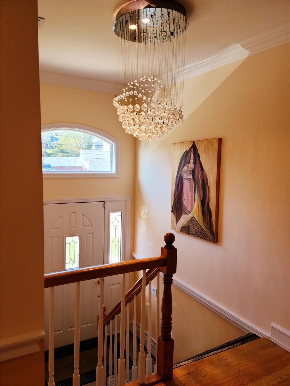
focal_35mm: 28
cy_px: 193
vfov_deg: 63.4
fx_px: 313
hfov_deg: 49.7
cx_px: 145
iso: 32
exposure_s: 1/59.2
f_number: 2
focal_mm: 5.9
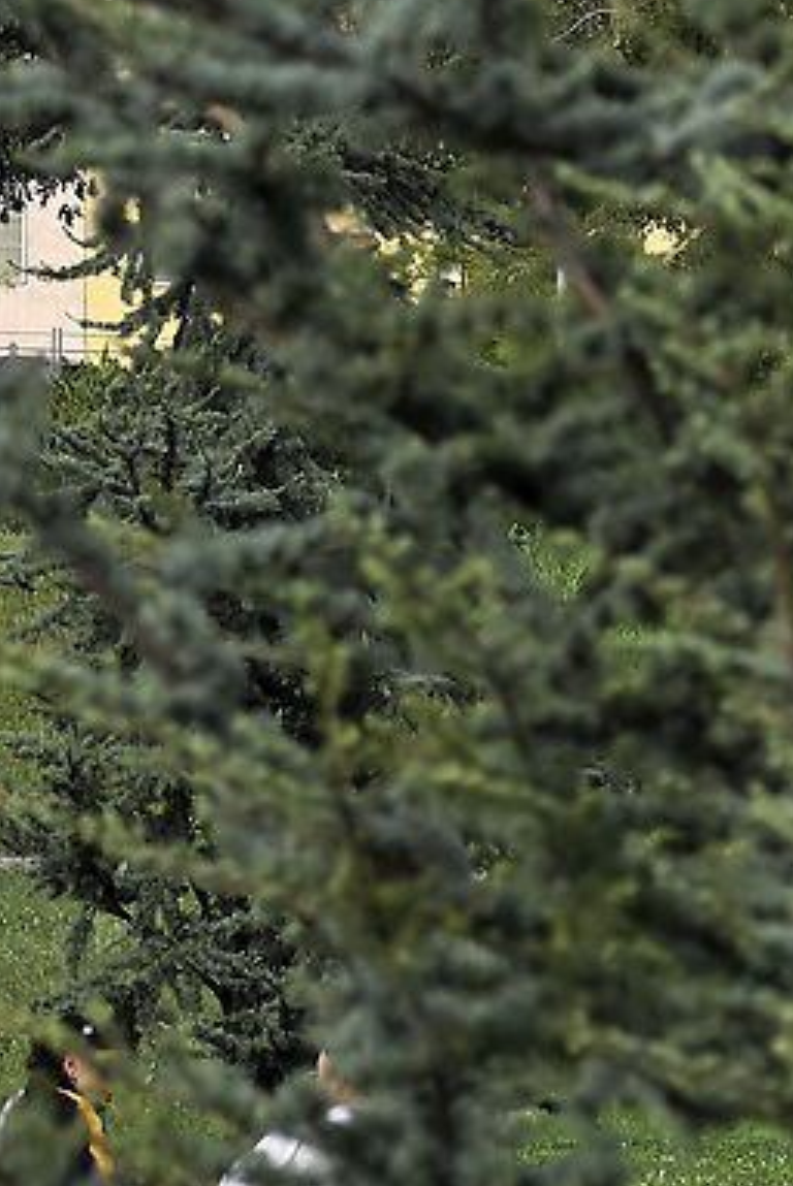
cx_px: -276
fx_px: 15072
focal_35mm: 457
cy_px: -2329
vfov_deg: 4.3
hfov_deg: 3.0
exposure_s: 1/1000
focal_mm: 73
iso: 360
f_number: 5.6
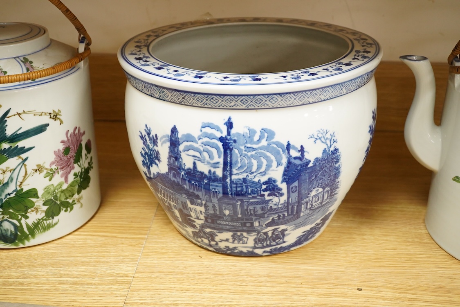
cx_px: 230
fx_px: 575
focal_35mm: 45
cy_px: 154
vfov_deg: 29.9
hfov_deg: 43.6
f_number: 6.3
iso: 2000
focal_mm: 30
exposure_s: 1/125
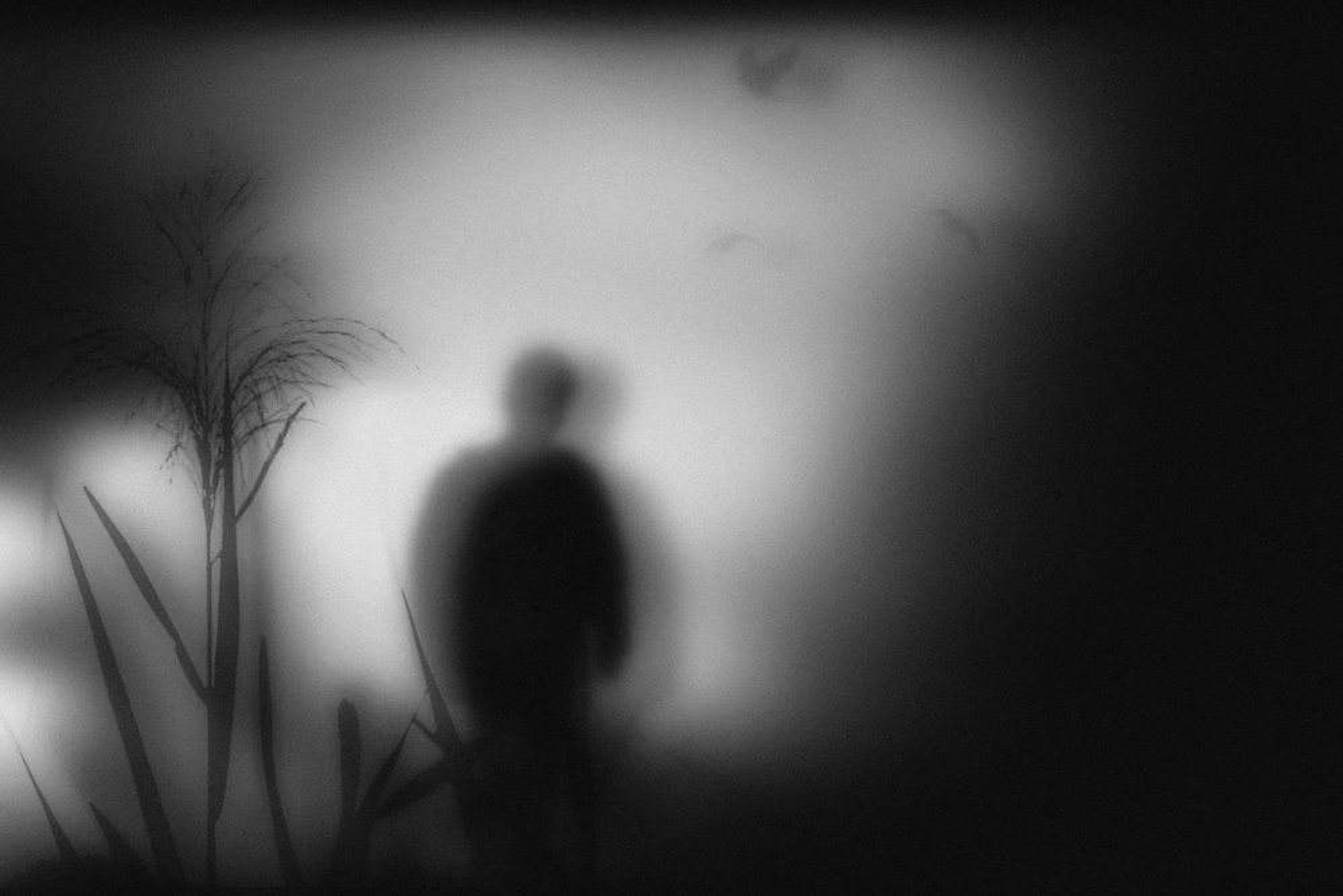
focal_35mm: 85
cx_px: 672
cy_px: 448
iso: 100
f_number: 1.4
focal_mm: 85
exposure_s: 1/5000
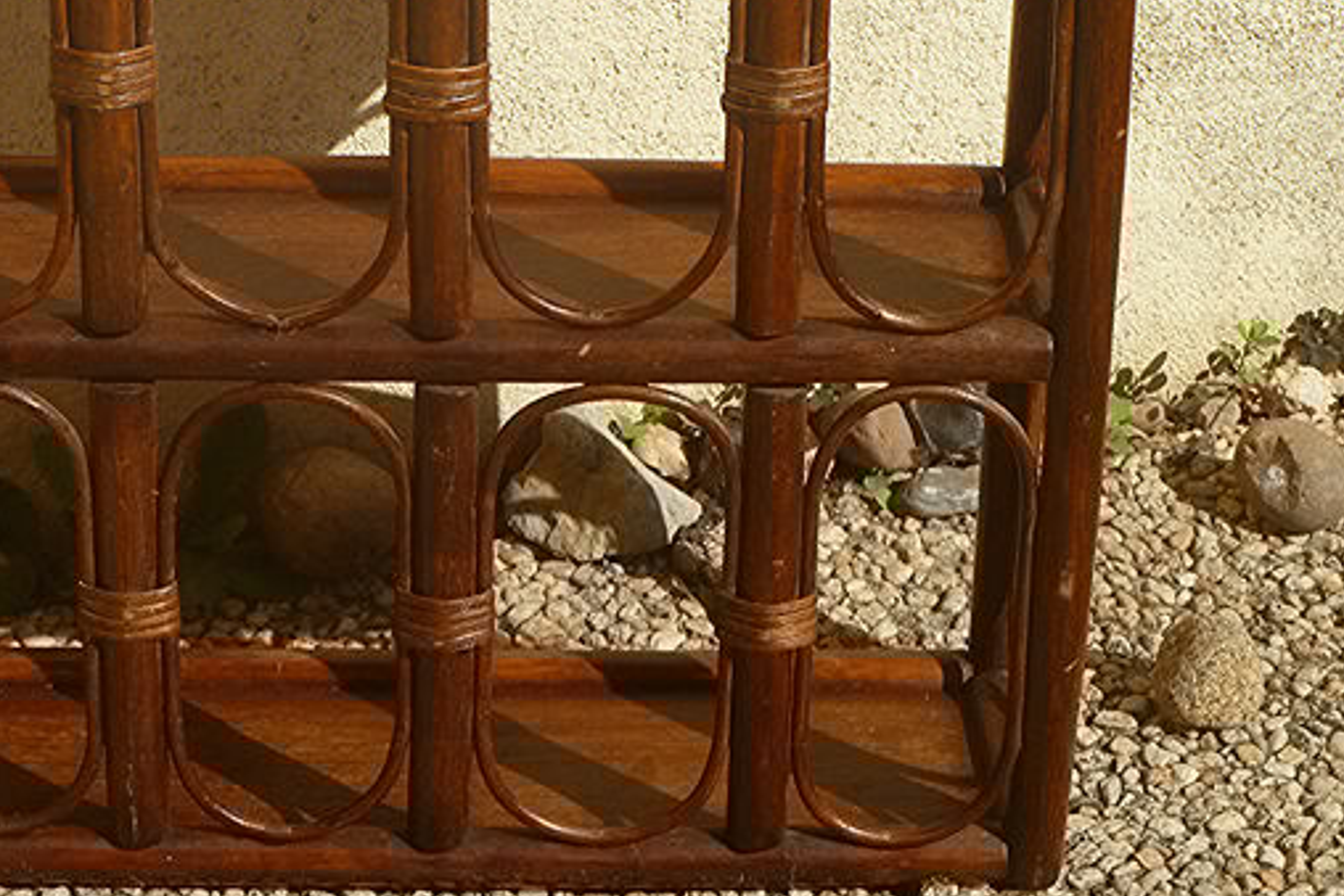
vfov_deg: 12.6
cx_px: 349
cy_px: 182
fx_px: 4033
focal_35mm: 108
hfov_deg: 18.8
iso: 80
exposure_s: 1/640
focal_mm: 11.7
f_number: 4.2
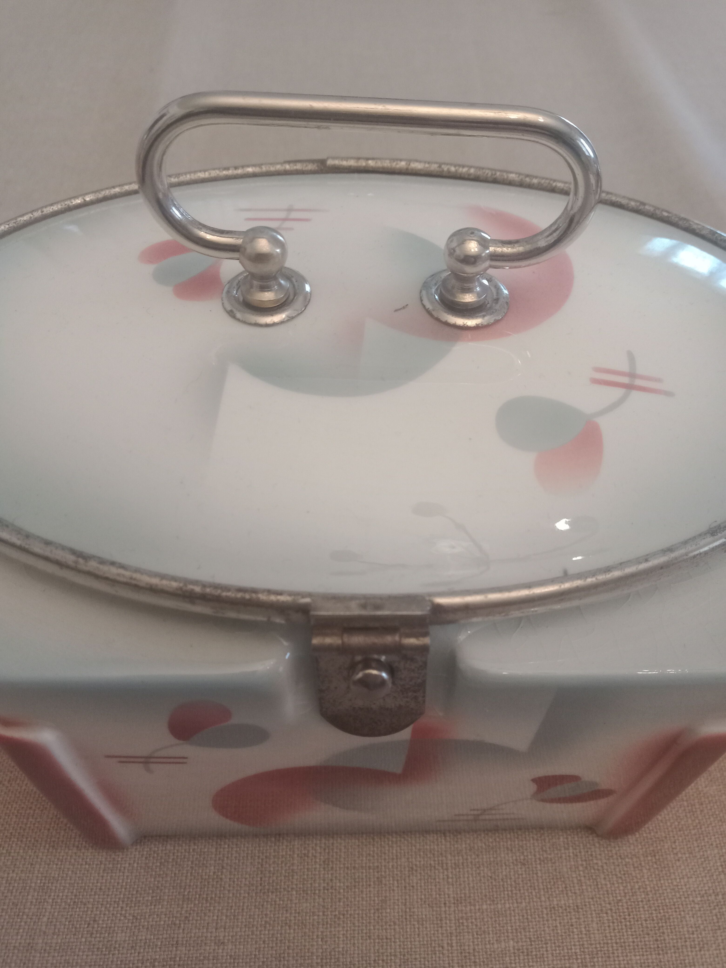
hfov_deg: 51.4
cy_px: 484
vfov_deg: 65.3
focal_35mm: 27
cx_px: 363
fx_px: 755
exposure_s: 1/33.3
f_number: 2
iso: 517
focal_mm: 3.54
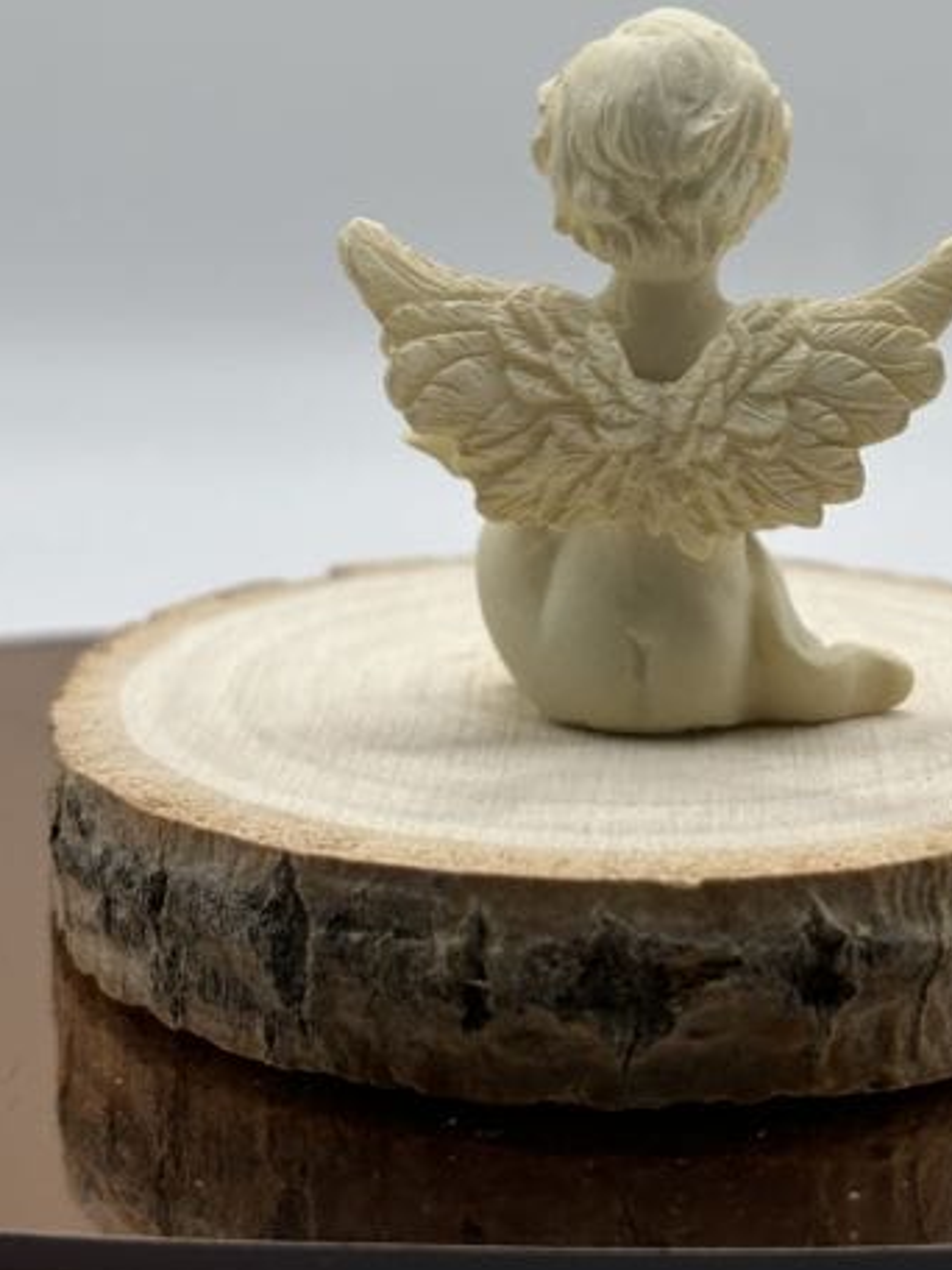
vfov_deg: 25.5
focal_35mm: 76
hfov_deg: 19.3
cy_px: 436
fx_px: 2787
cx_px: 688
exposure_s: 1/403
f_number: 1.6
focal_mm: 5.96
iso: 32
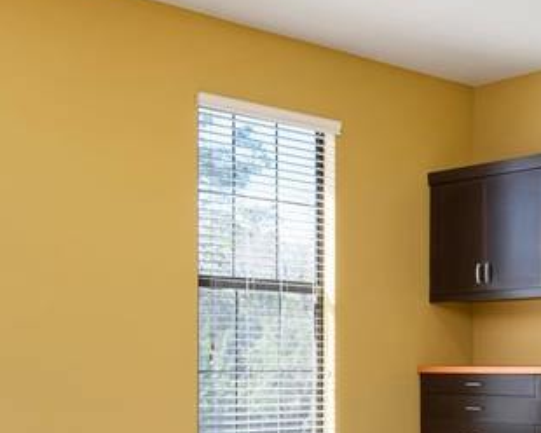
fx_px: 1089
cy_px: 377
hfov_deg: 27.3
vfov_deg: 22.0
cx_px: 444
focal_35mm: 68
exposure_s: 1/20
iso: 500
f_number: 8
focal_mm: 22
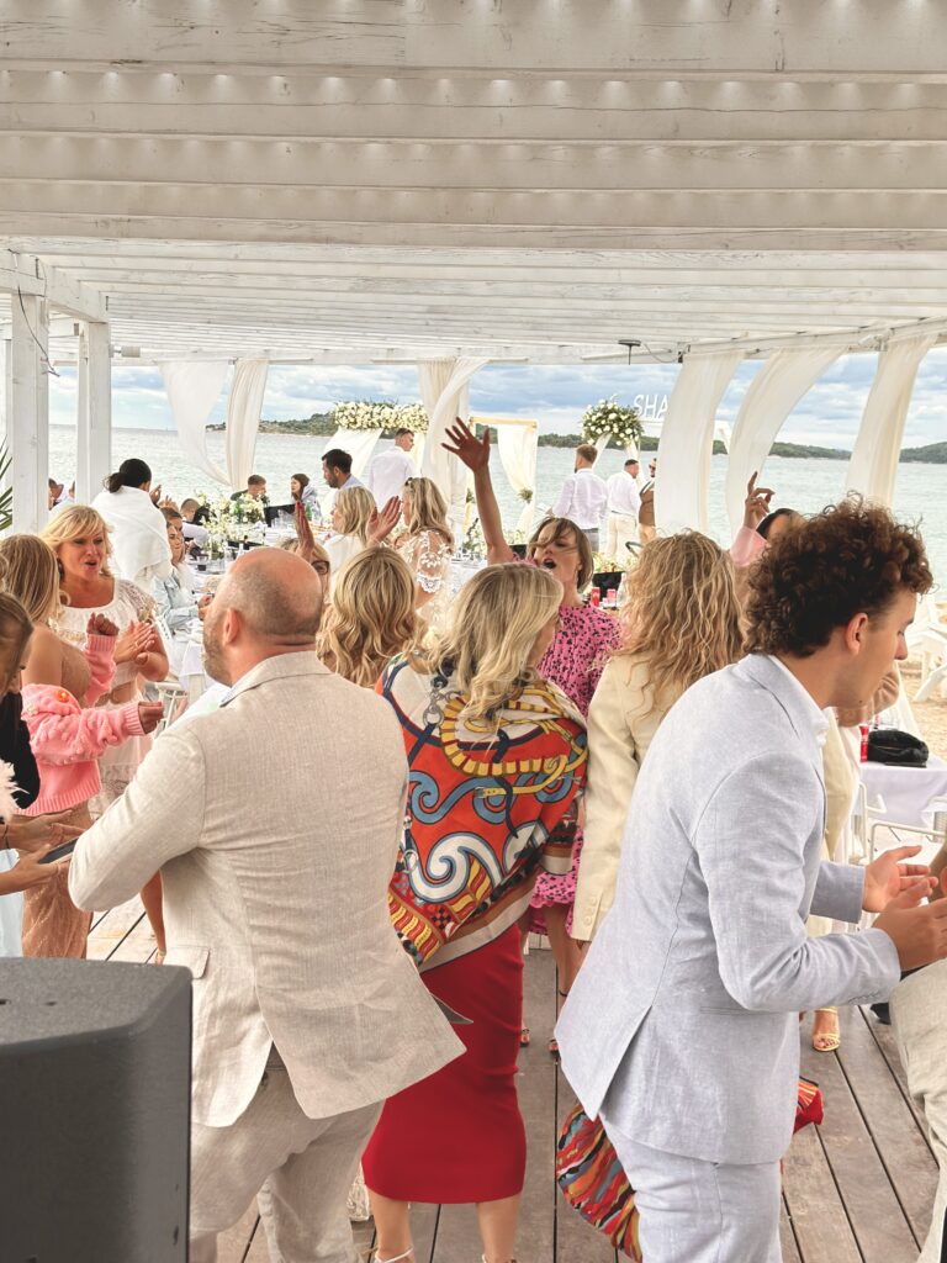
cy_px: 632
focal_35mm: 48
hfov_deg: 30.3
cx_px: 474
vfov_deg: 39.7
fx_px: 1751
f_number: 1.78
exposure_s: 1/568
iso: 80
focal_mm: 6.86
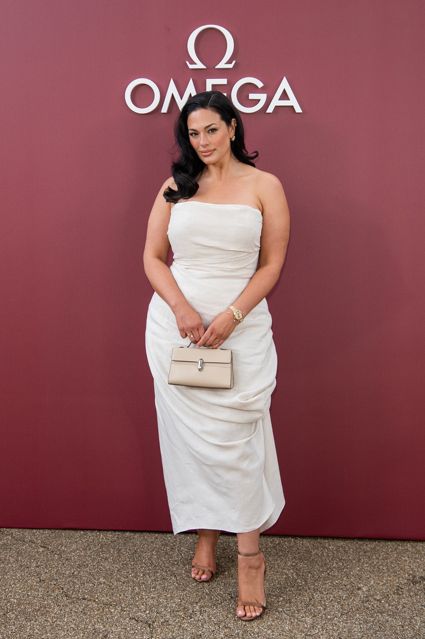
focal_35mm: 40
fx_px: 709
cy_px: 320
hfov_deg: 33.4
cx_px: 212
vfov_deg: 48.5
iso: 320
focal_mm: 40
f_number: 5.6
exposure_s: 1/200
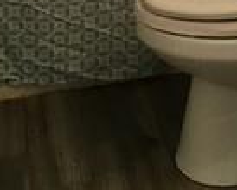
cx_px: 223
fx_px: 871
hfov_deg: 15.3
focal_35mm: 124
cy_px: -283
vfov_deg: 10.5
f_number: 2.2
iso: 40
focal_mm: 4.15
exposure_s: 1/30
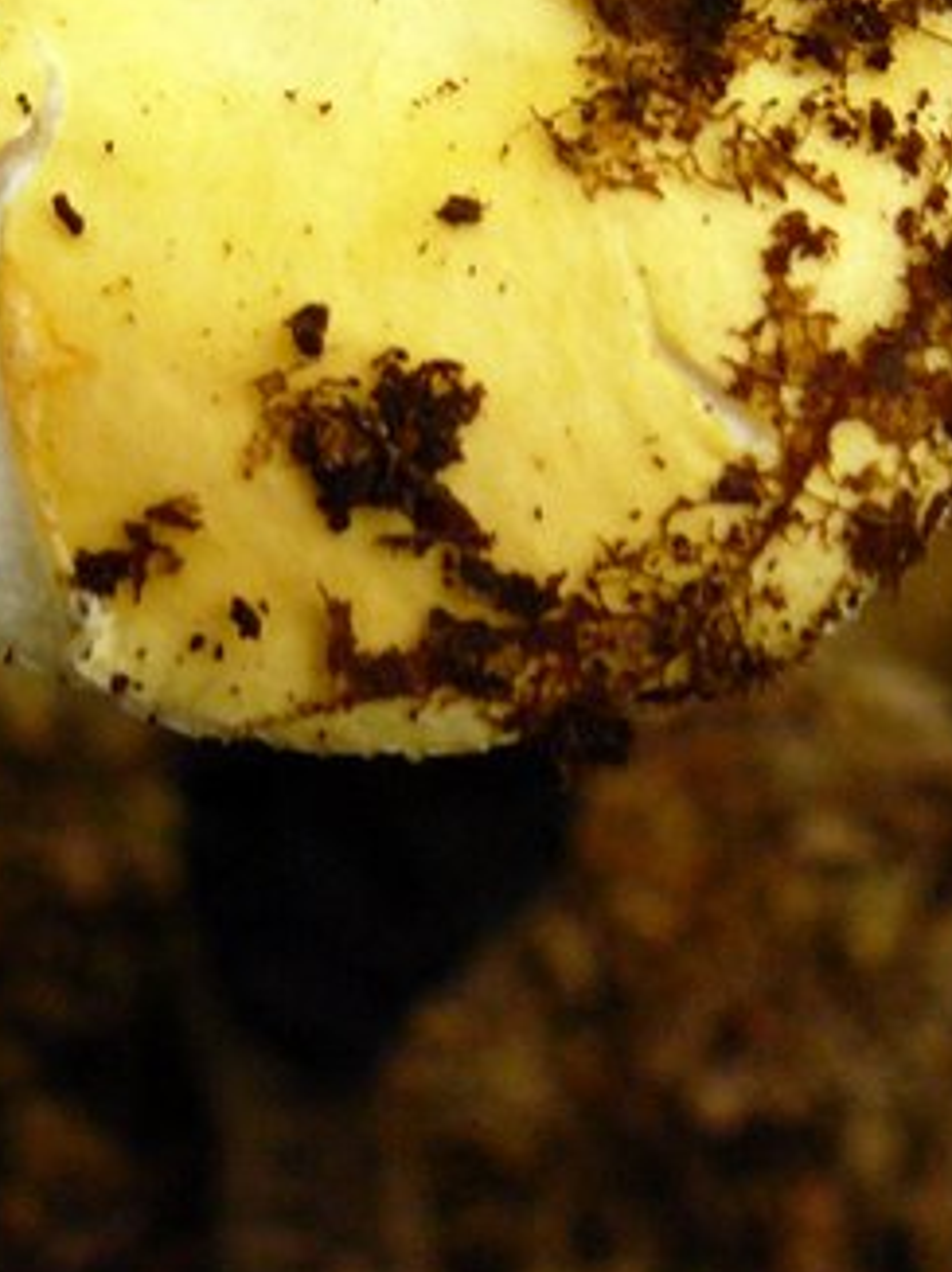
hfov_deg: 17.1
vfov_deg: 21.6
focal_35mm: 86
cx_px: 363
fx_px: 3158
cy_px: -109
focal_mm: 5.2
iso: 200
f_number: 2.8
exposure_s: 1/30
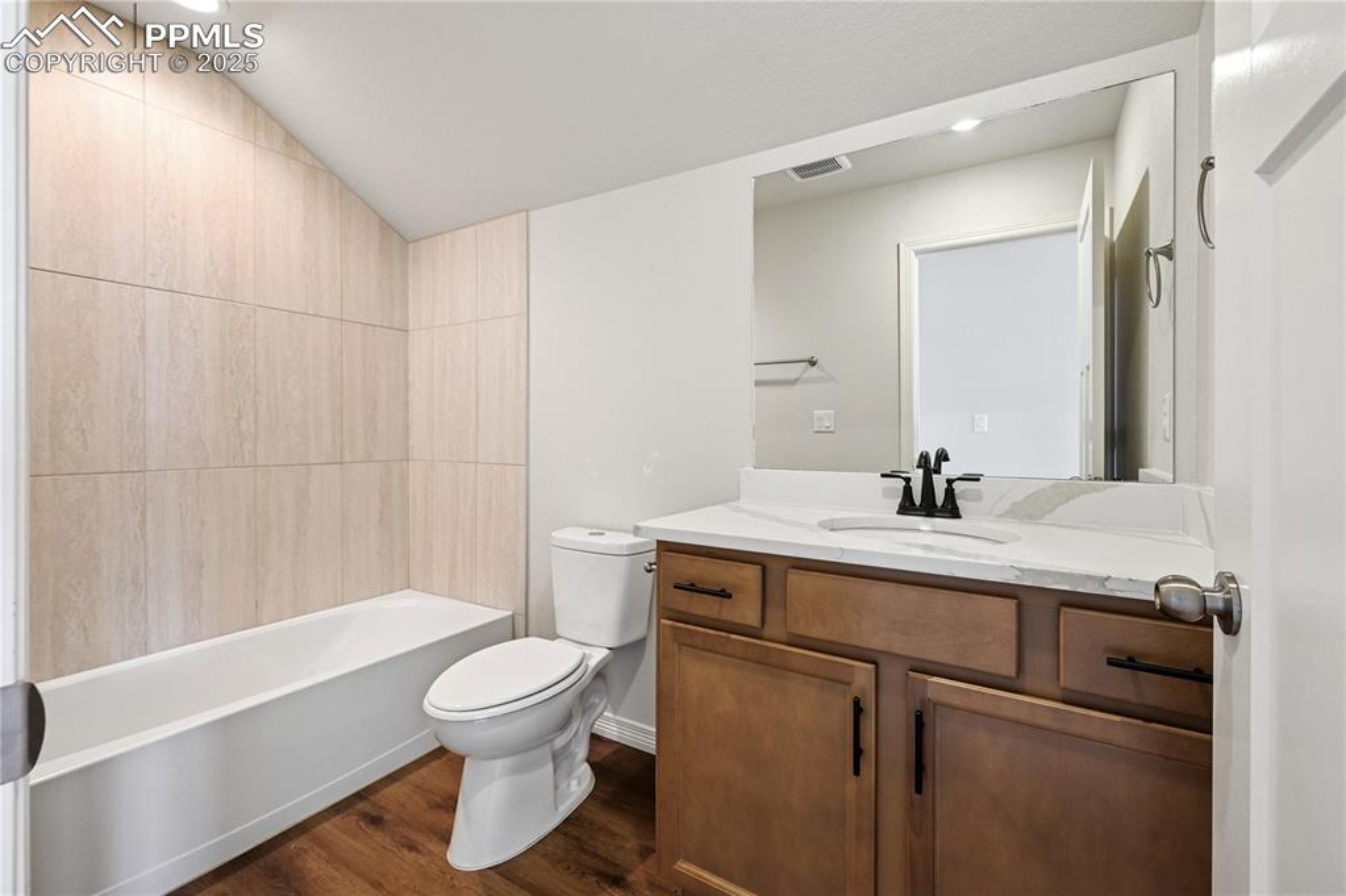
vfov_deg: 81.1
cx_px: 673
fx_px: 523
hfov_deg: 104.3
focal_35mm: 14
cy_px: 448
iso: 320
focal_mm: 14
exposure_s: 1/13
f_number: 8
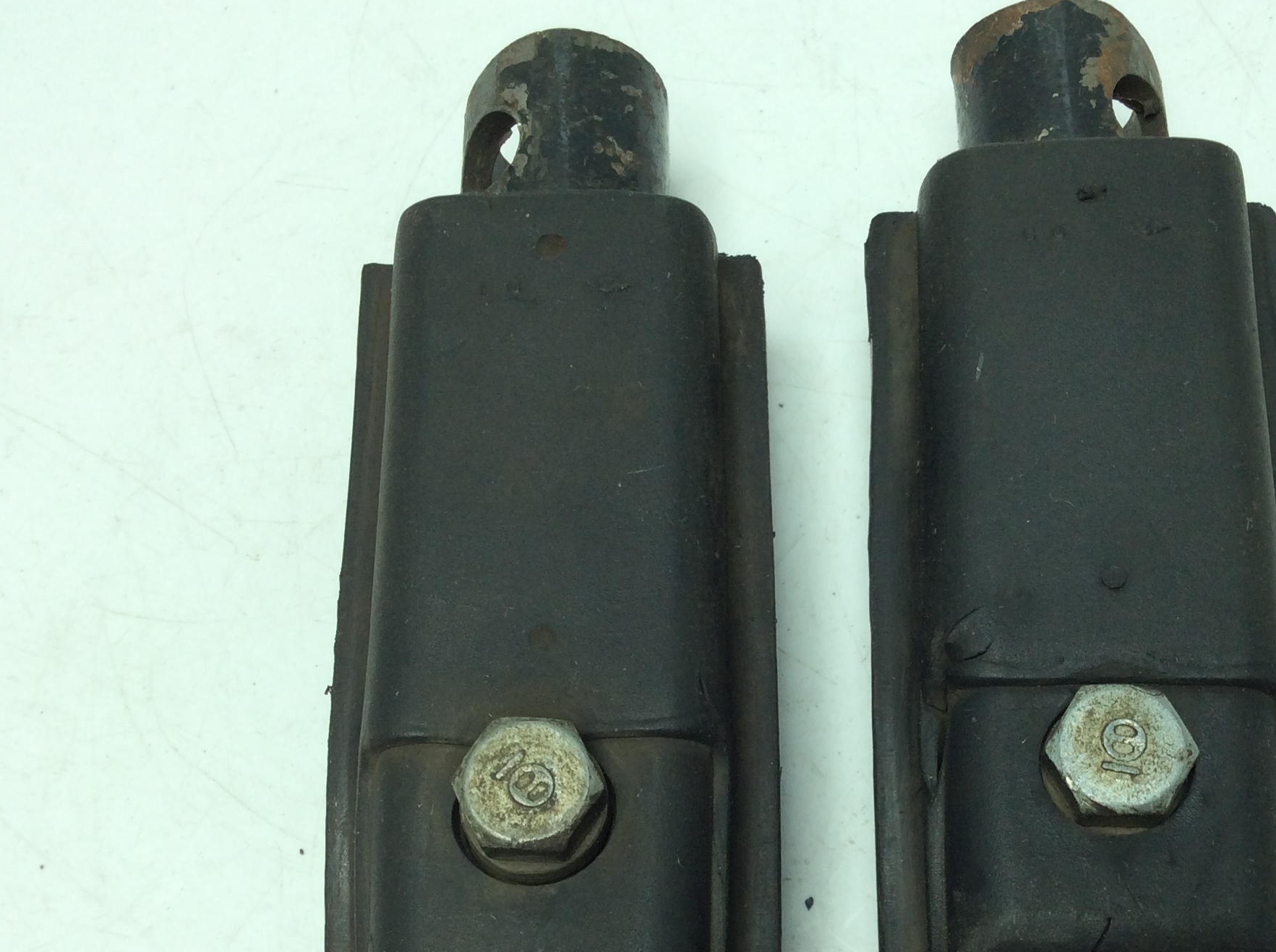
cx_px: 805
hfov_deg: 40.2
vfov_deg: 30.5
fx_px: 1730
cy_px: 663
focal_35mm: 47
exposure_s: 1/295
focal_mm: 3.3
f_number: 2.4
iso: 32
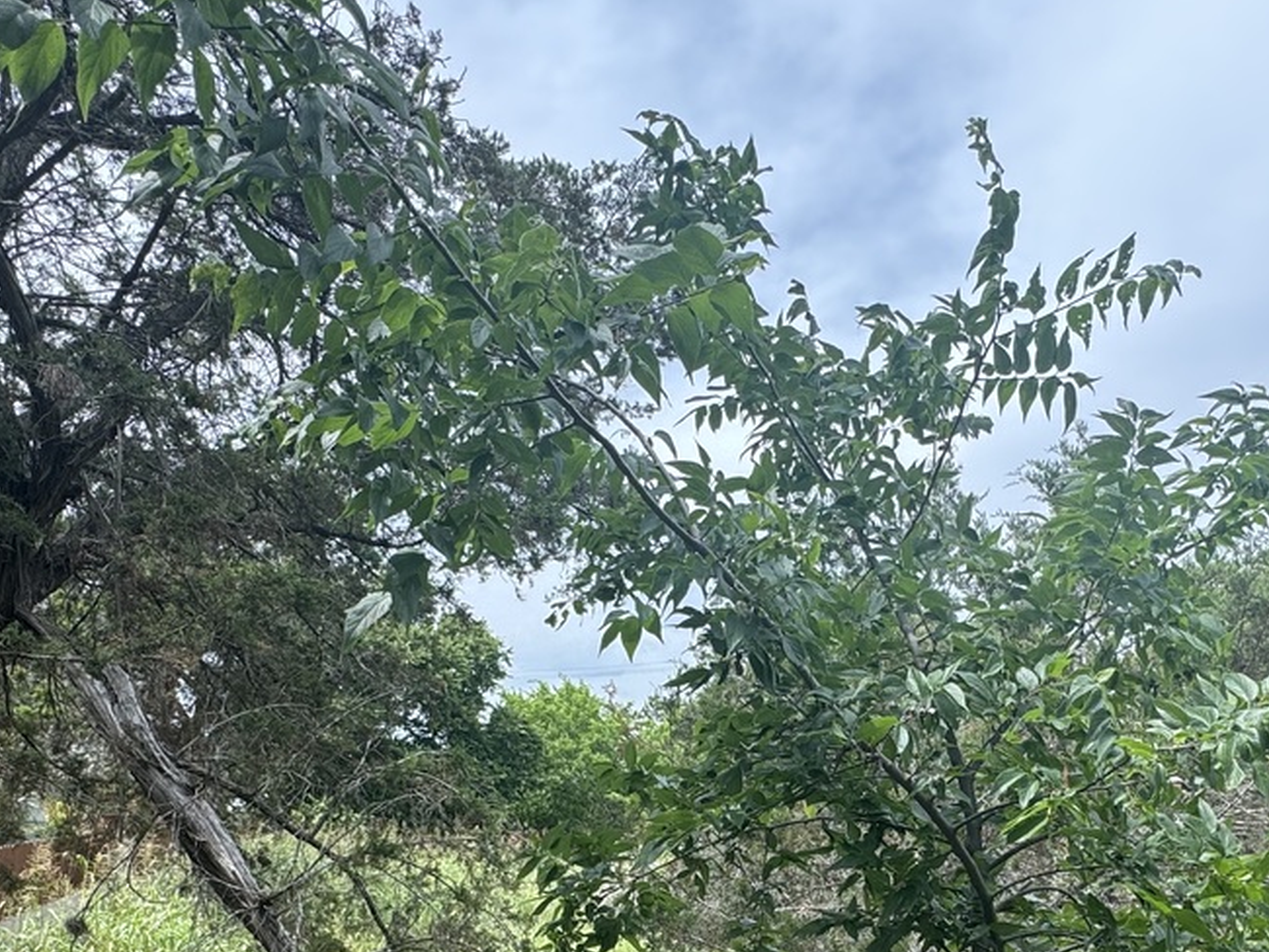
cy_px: 843
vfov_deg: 42.1
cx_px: 664
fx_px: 1137
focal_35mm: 31
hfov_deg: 58.3
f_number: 2.2
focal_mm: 2.22
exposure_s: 1/479
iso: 40
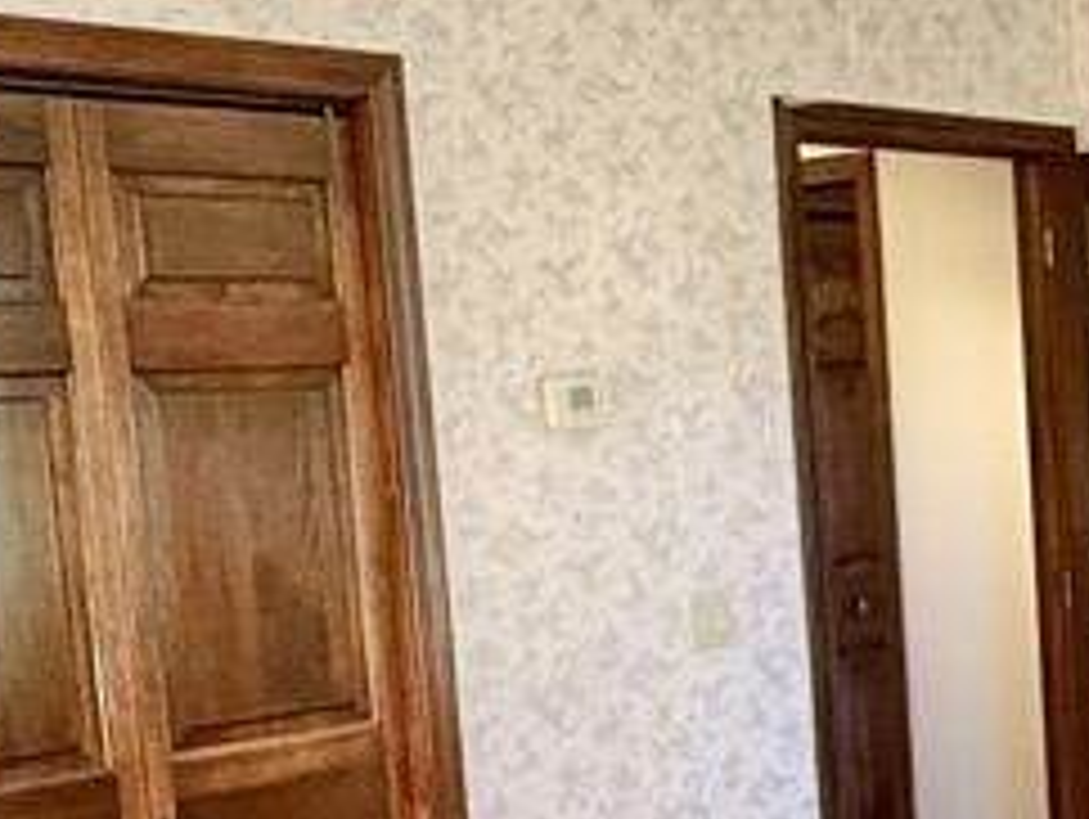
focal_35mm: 74
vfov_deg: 19.7
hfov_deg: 23.6
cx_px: 1372
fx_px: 2330
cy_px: 644
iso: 200
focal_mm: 2.22
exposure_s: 1/60
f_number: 2.2
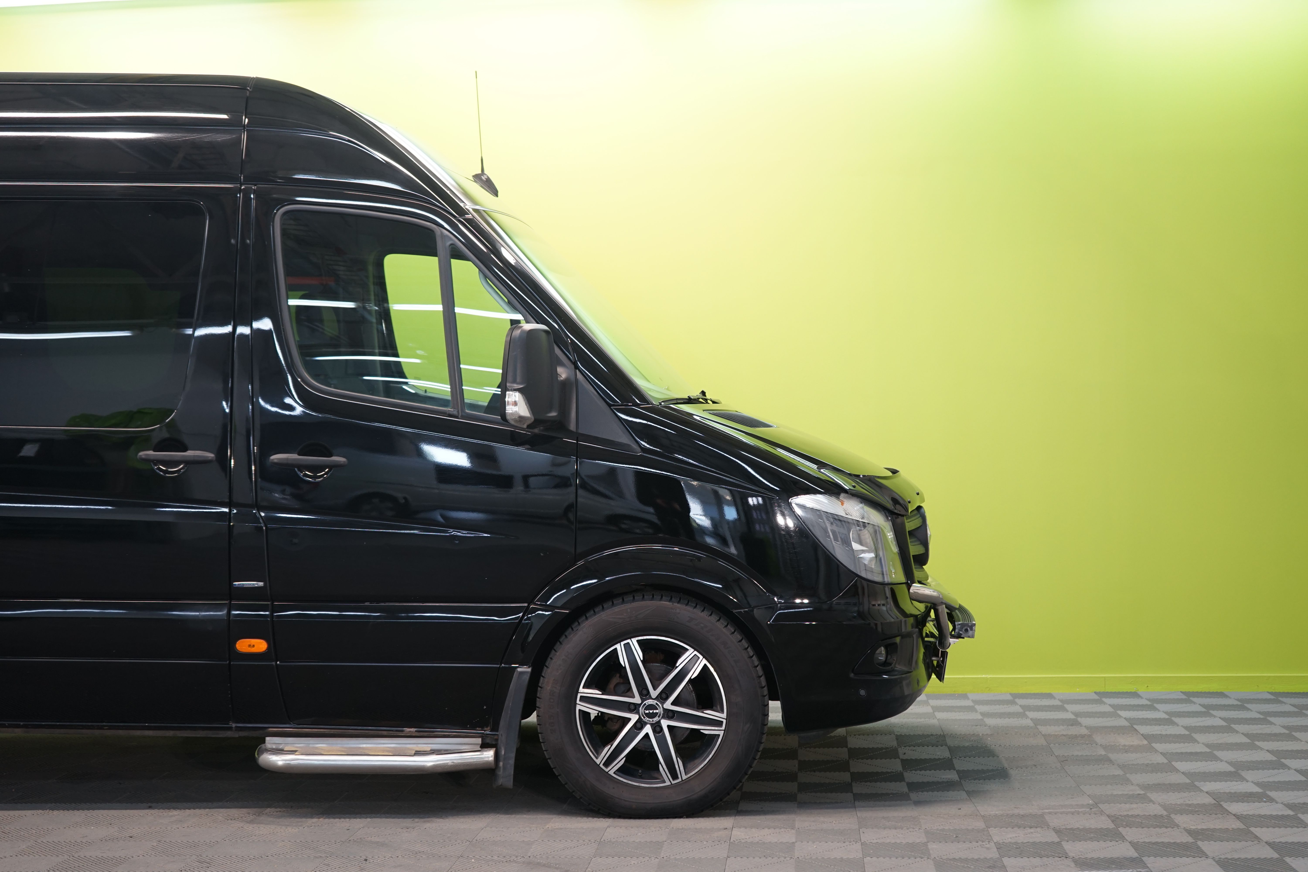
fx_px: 1708
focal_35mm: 47
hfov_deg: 41.9
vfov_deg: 28.6
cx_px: 654
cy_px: 436
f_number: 4.5
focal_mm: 47
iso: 500
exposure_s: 1/25
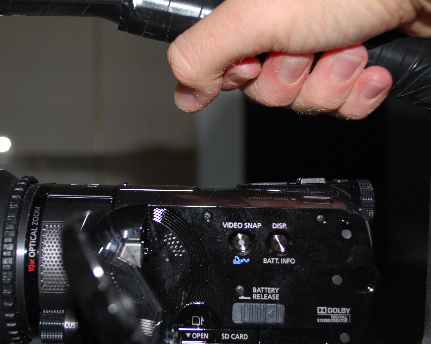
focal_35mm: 60
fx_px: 761
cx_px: 187
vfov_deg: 25.5
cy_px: 176
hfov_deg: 31.6
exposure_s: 1/60
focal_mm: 29
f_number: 4.8
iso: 200
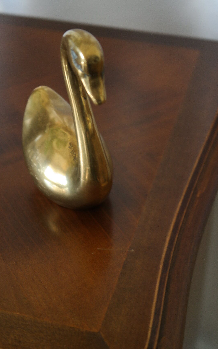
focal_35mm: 79
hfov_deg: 16.5
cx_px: 102
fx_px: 751
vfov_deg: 26.1
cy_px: 175
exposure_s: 1/30
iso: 800
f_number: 5.6
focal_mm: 50
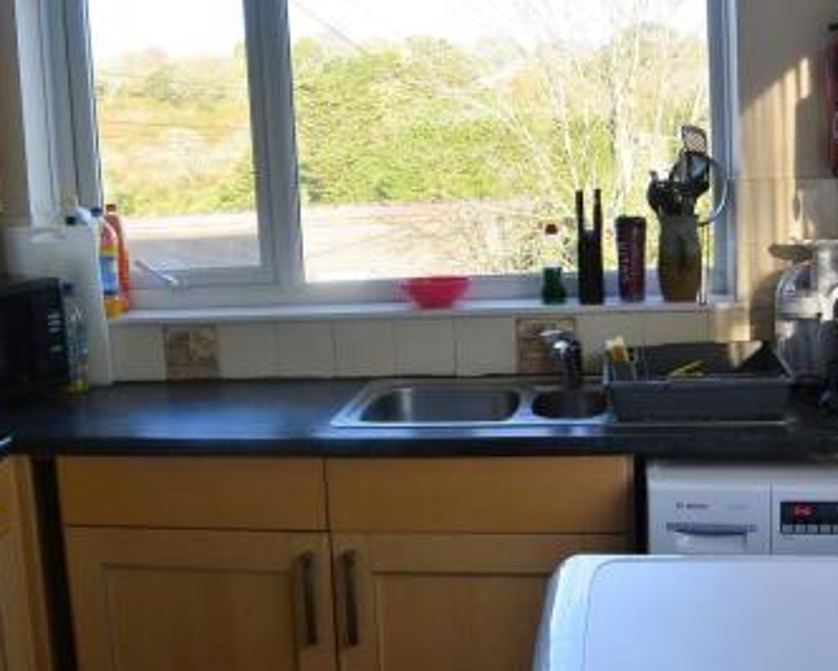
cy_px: 317
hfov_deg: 46.7
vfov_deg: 38.2
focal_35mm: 39
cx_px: 366
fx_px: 968
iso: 200
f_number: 4
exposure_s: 1/250
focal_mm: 11
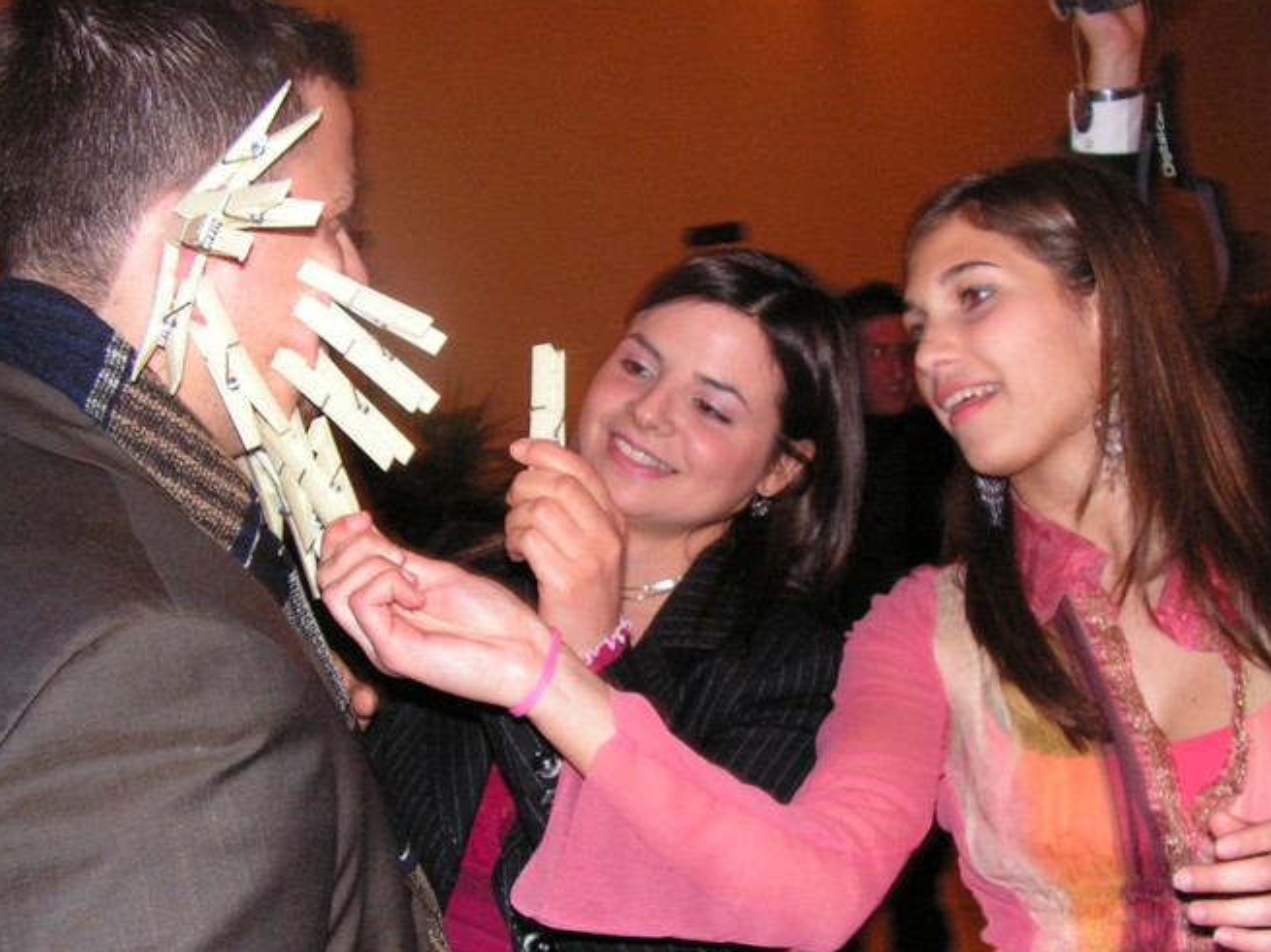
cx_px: 753
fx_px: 1615
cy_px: 558
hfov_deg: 42.8
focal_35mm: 44
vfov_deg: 32.8
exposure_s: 1/40
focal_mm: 6
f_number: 3.2
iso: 200
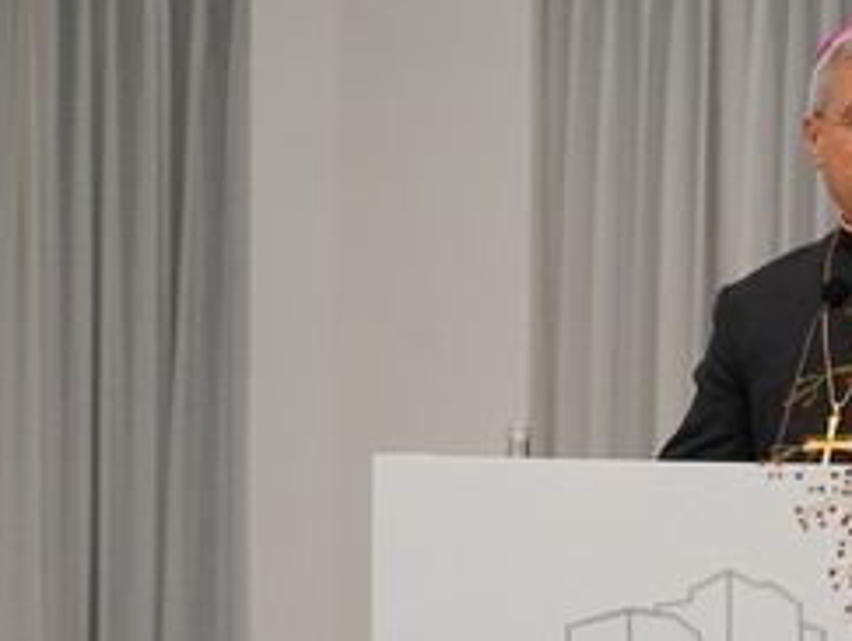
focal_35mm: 152
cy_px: 457
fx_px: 3747
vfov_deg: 9.8
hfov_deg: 12.9
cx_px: 796
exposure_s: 1/160
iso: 2000
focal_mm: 77
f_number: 4
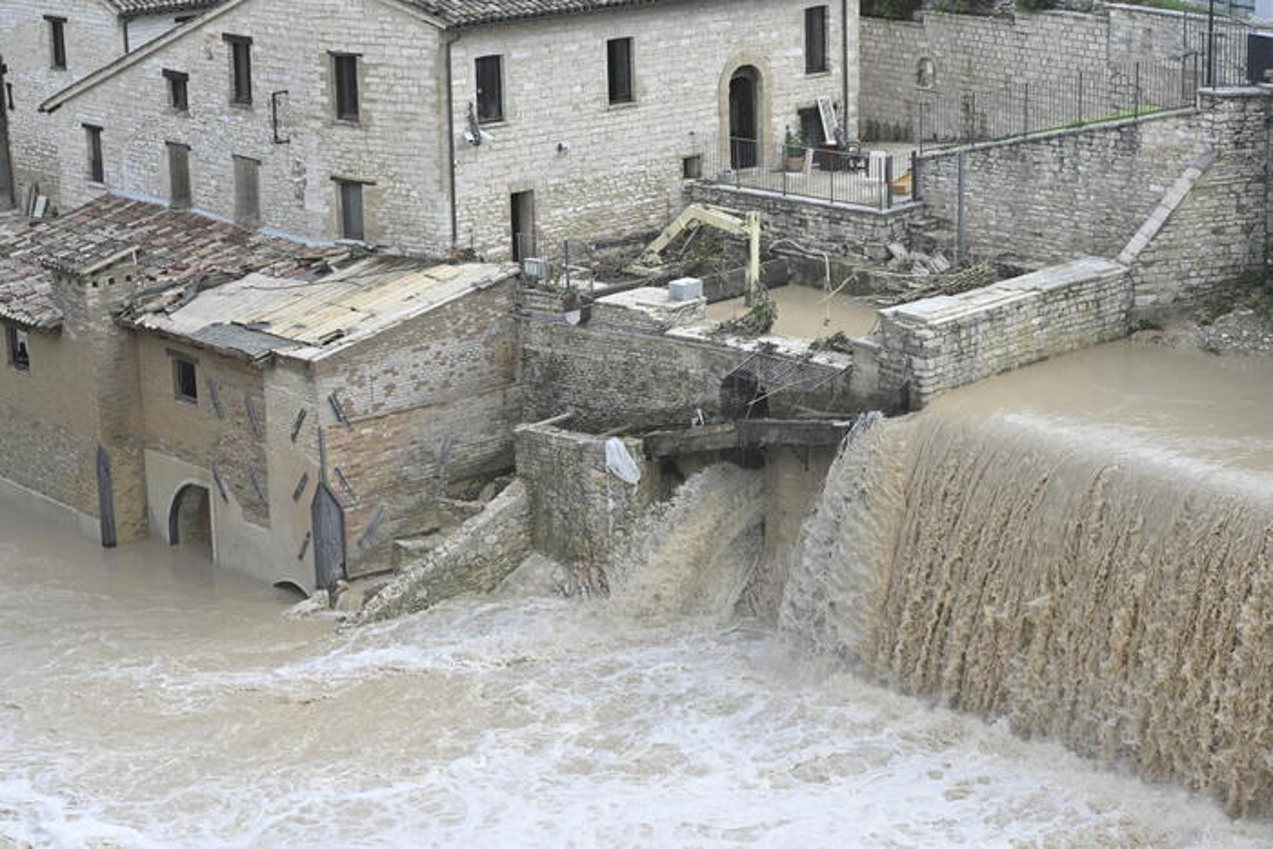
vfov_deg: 17.1
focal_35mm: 80
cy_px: 424
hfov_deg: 25.4
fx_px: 2829
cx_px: 636
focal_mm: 80
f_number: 4.5
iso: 400
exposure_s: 1/640
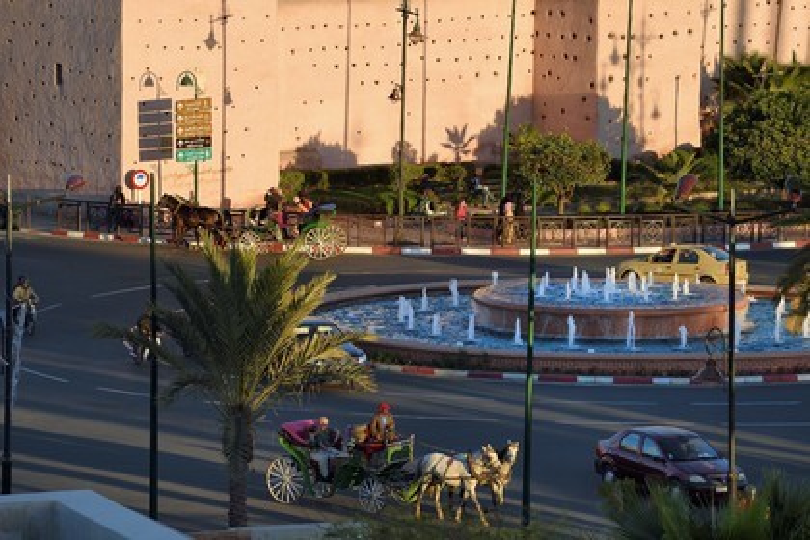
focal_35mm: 200
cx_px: 405
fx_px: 4500
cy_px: 270
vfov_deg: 6.9
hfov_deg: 10.3
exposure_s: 1/250
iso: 200
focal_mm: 200
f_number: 8
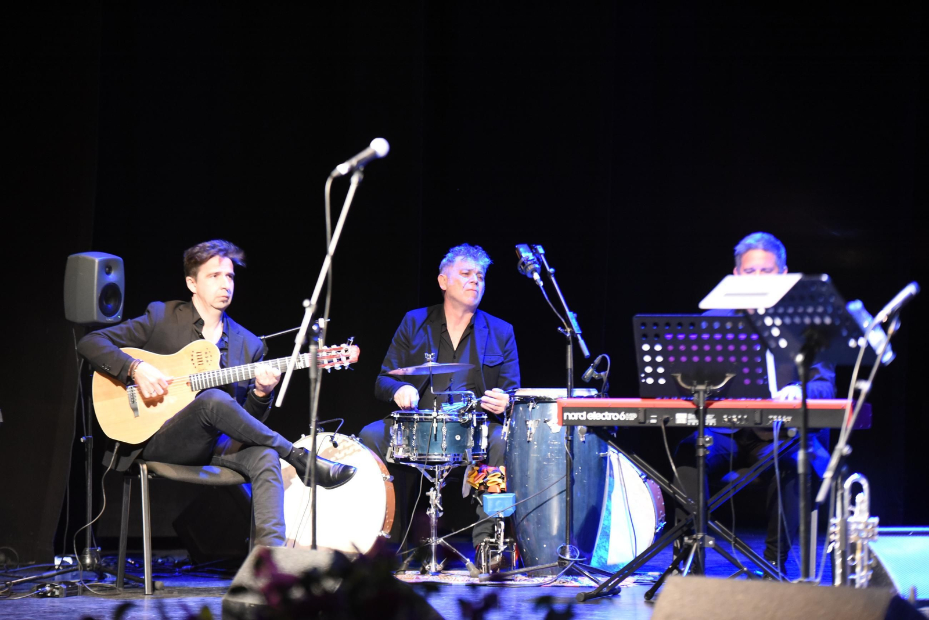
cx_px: 464
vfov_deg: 9.8
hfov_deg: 14.6
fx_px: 3614
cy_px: 310
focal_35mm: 140
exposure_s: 1/100
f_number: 2.8
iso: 5000
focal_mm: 140
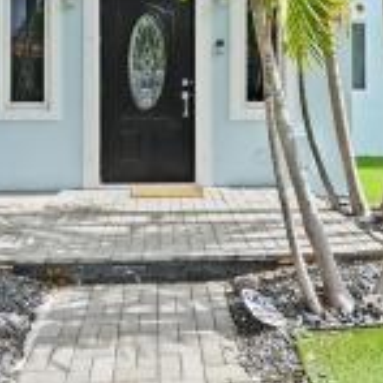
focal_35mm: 39
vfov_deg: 42.0
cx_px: 186
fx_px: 488
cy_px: 115
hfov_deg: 42.8
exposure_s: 1/400
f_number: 8
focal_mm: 15
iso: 200
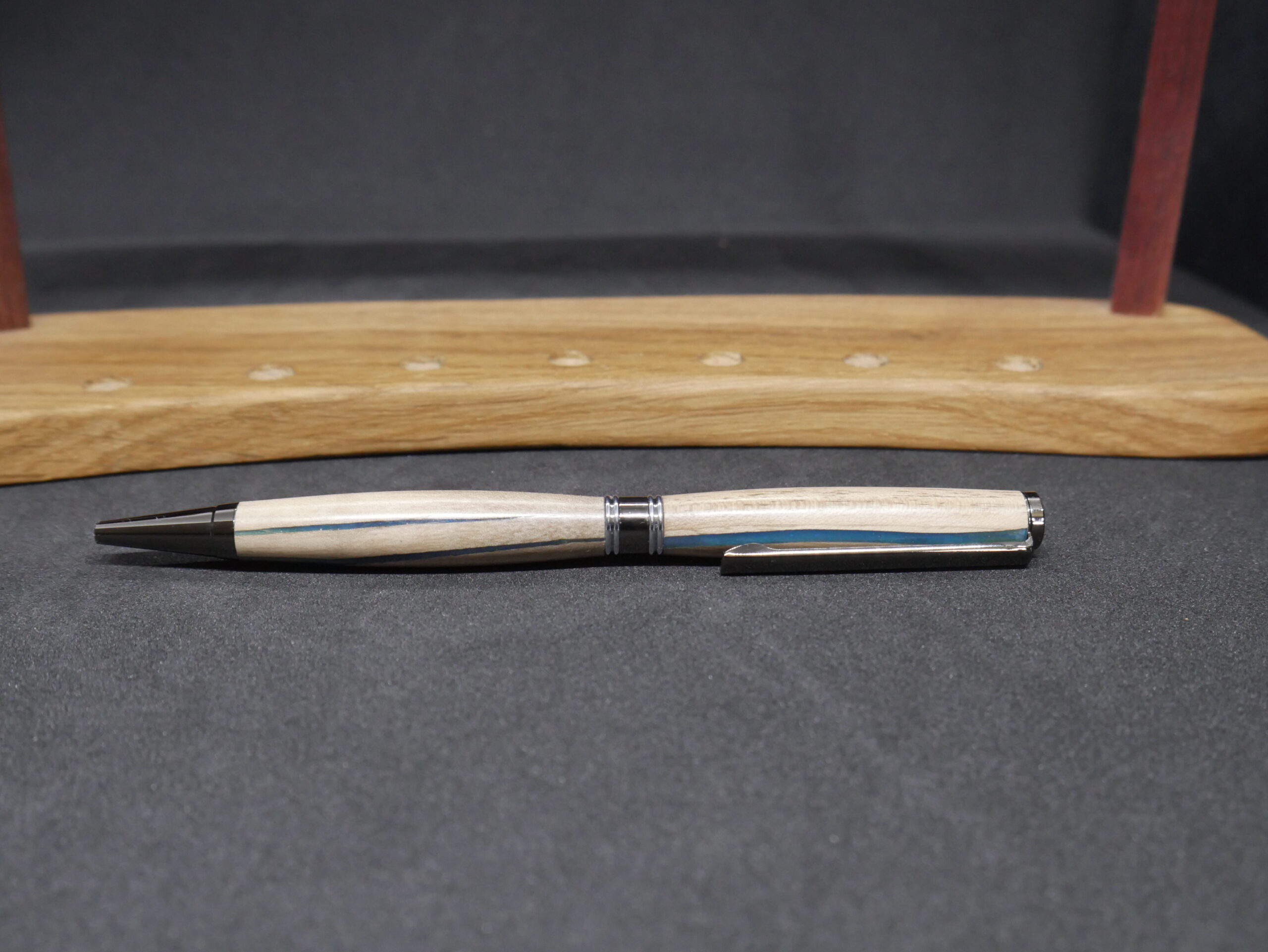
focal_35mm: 38
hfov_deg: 49.0
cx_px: 634
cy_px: 476
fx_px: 1392
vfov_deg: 37.7
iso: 1600
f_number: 5.6
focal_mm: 19
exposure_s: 1/60
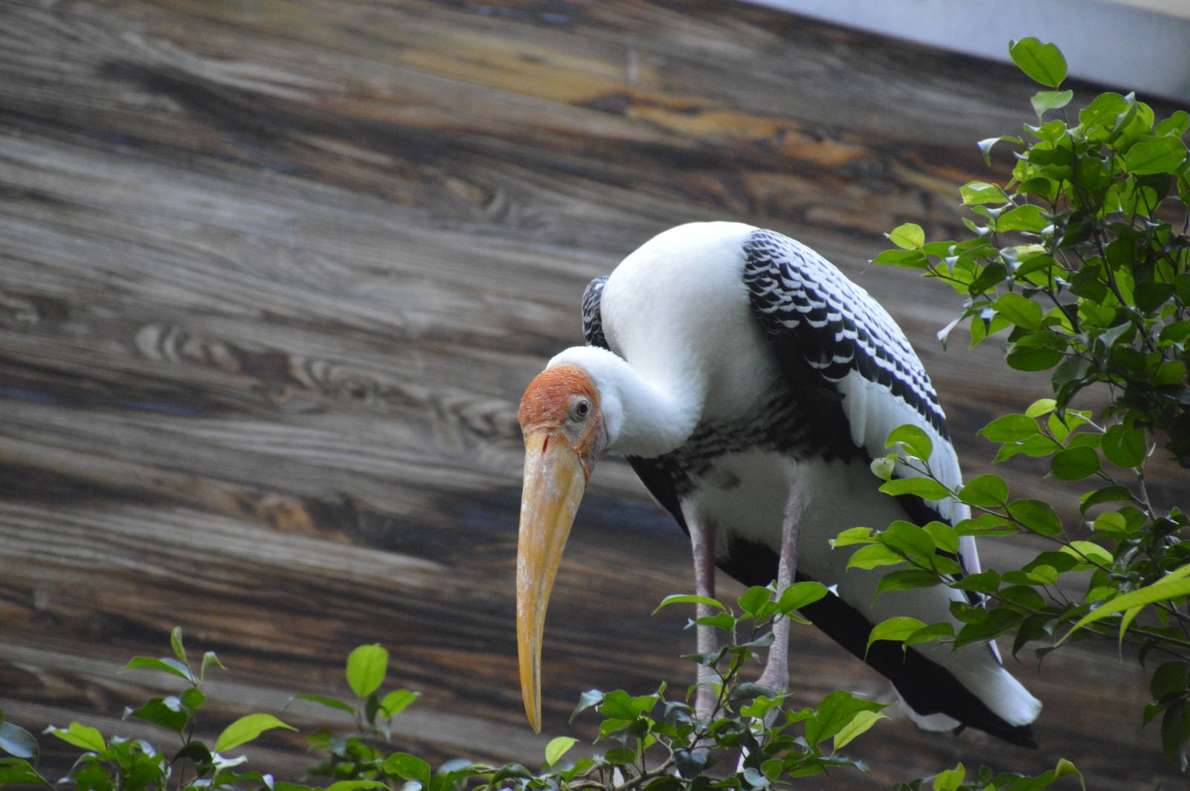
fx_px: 14862
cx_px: 595
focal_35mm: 450
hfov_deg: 4.6
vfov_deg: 3.0
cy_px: 396
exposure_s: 1/100
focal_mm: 300
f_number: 6.3
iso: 3200
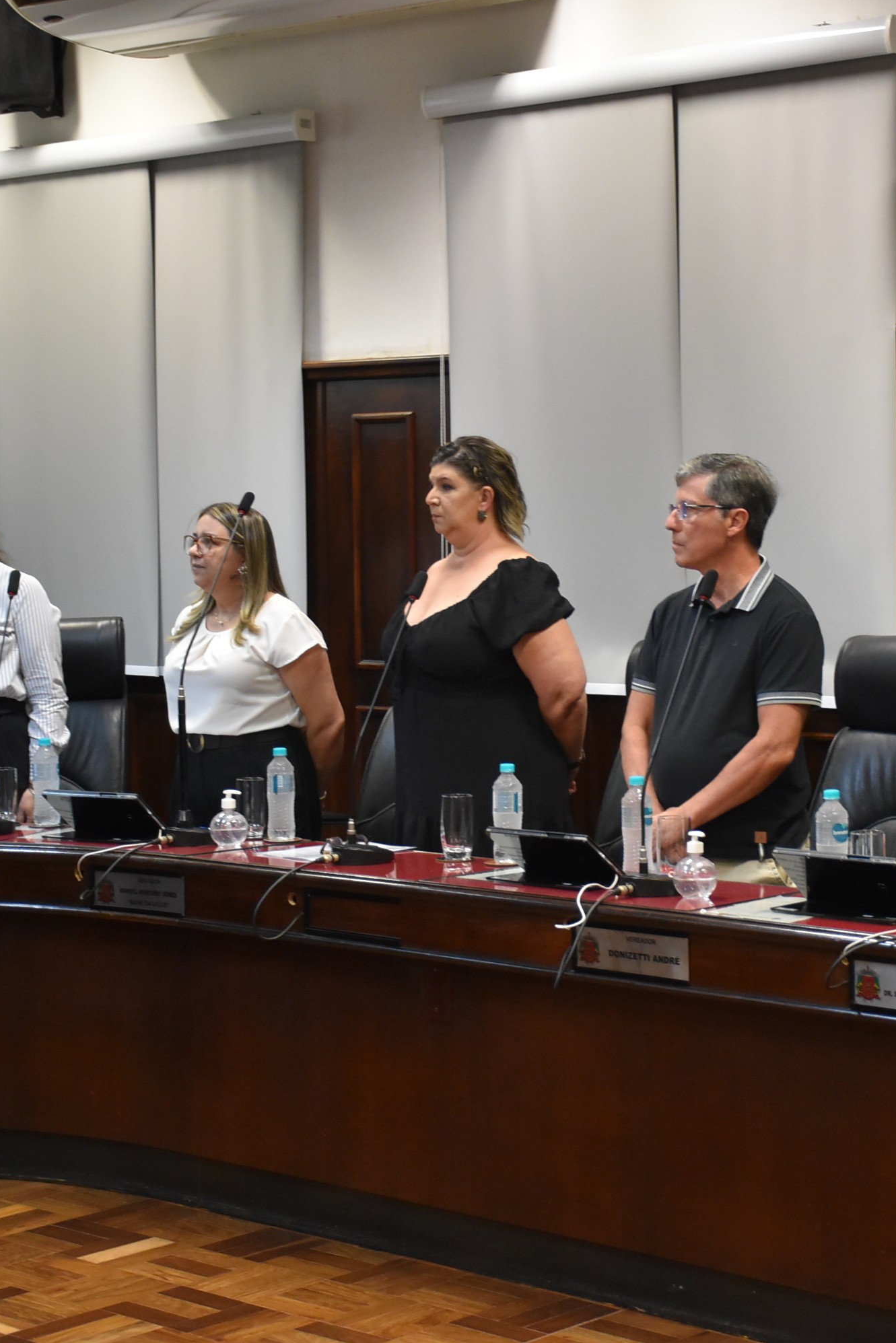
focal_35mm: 72
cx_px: 660
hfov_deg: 18.8
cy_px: 671
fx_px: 2687
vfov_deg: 28.1
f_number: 4
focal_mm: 32
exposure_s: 1/60
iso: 1800
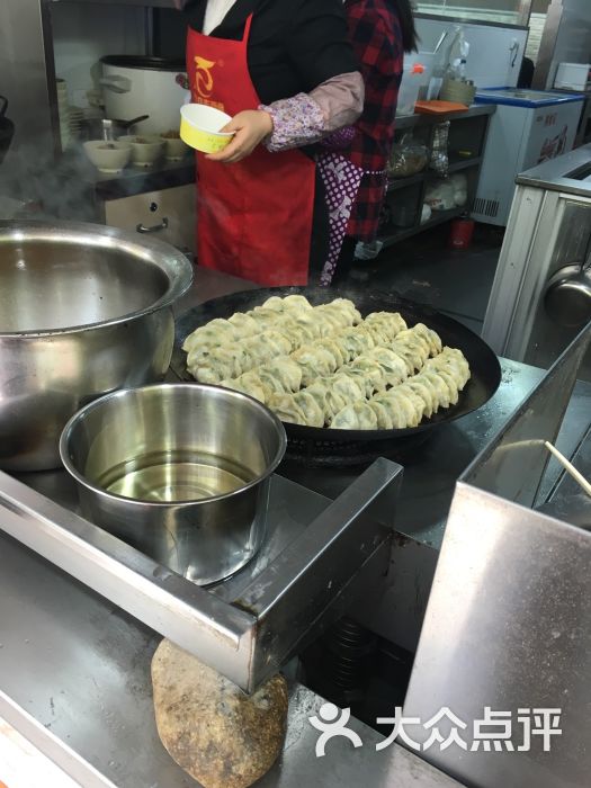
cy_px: 394
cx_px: 296
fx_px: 660
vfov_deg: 61.7
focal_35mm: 29
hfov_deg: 48.2
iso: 32
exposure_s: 1/33
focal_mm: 4.15
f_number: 2.2
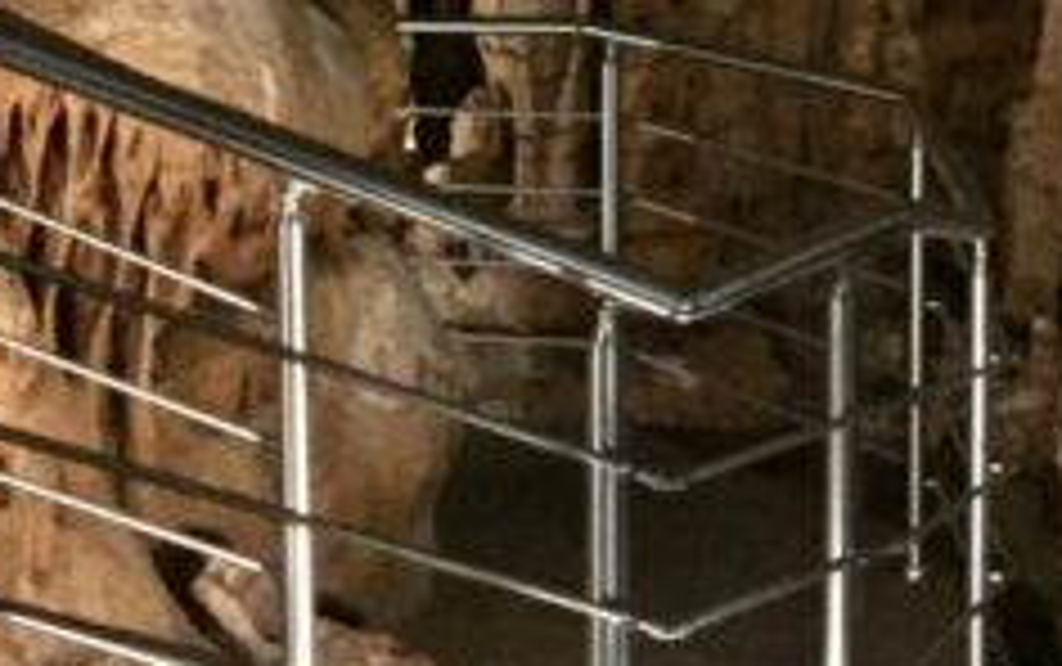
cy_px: -162
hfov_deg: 19.8
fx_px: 3013
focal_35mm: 104
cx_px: 868
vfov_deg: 12.3
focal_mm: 4.15
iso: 1250
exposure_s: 1/17
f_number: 2.2
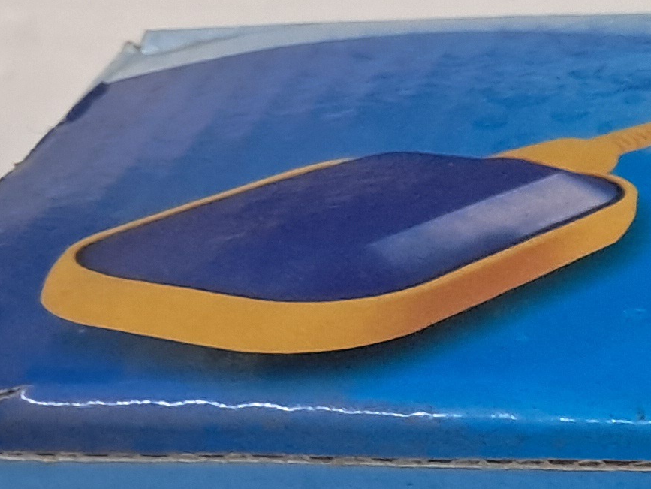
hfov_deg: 14.0
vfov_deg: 11.4
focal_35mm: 127
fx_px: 2389
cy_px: 600
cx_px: 1109
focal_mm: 4
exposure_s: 1/50
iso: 400
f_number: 1.8
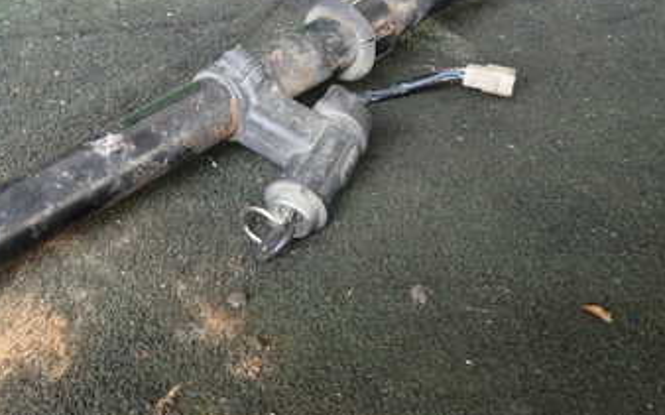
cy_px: 53
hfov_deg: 41.7
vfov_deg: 26.6
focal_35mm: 47
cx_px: 191
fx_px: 852
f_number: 2
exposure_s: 1/60
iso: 160
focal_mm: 4.5
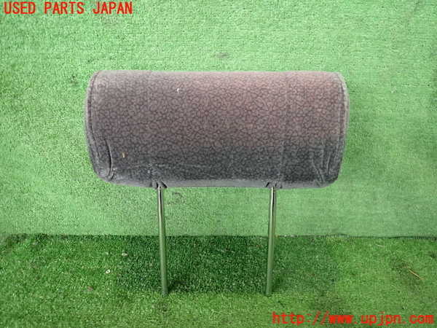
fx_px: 316
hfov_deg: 69.4
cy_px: 164
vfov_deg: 54.9
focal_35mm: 25
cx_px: 218
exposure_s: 1/30
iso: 400
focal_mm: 4.5
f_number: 2
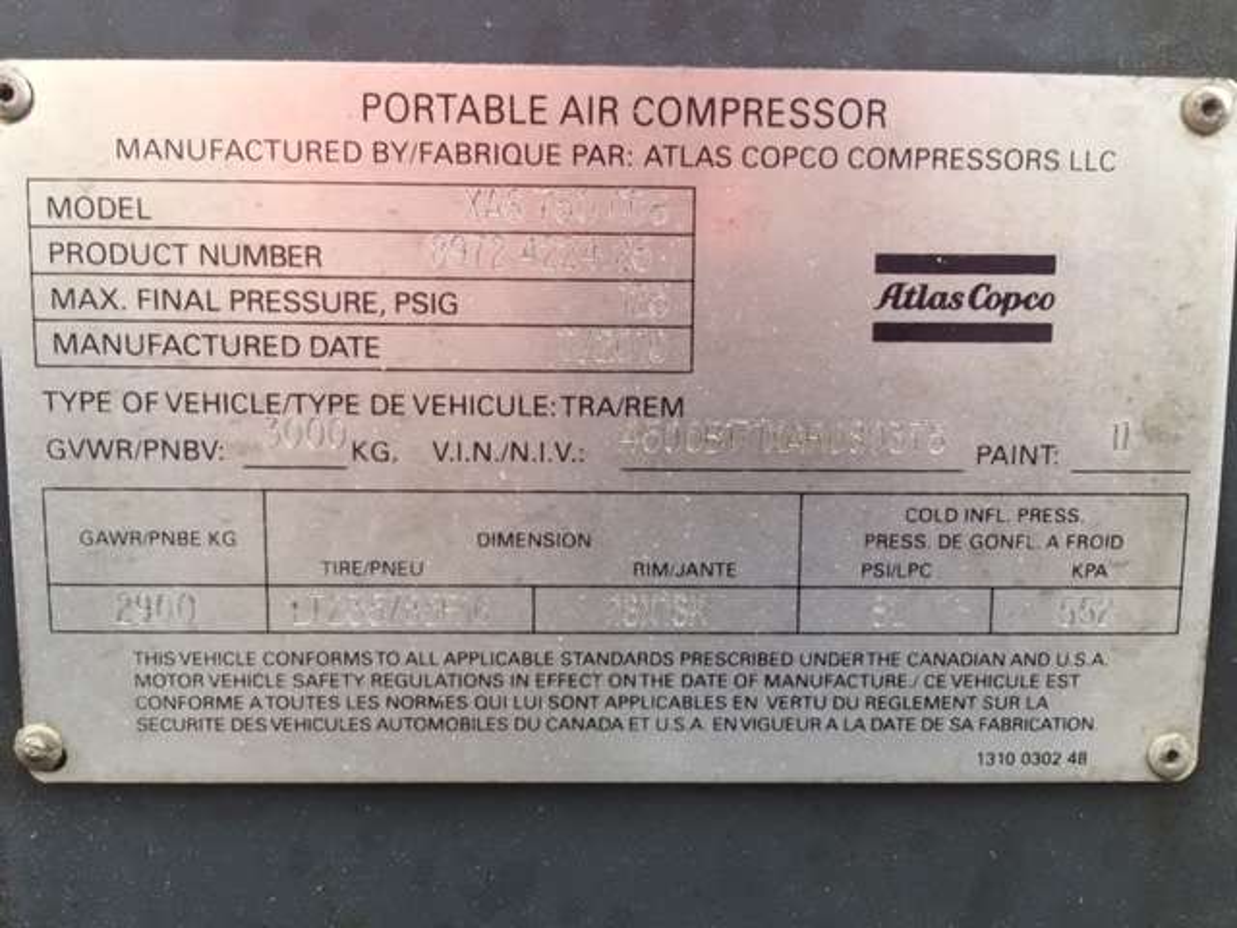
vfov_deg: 48.2
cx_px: 618
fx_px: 1036
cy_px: 464
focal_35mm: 29
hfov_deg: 61.7
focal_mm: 4.15
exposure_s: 1/120
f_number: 2.2
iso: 50
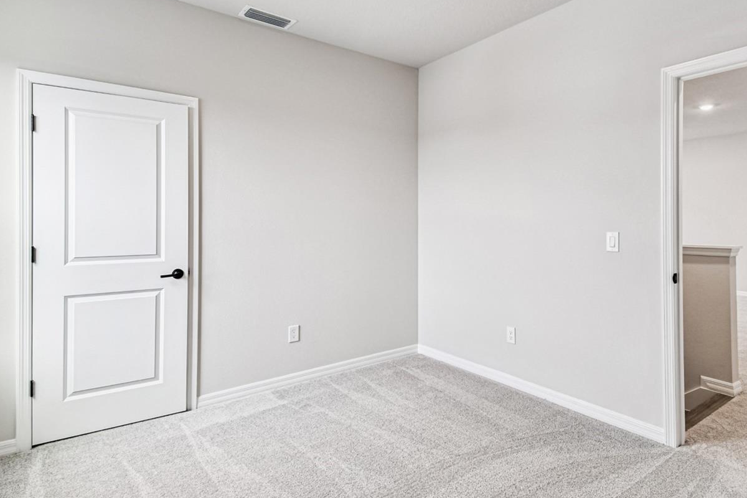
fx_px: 415
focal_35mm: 20
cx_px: 424
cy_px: 203
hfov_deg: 83.5
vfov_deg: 61.5
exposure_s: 1/20
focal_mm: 10
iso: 100
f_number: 6.3
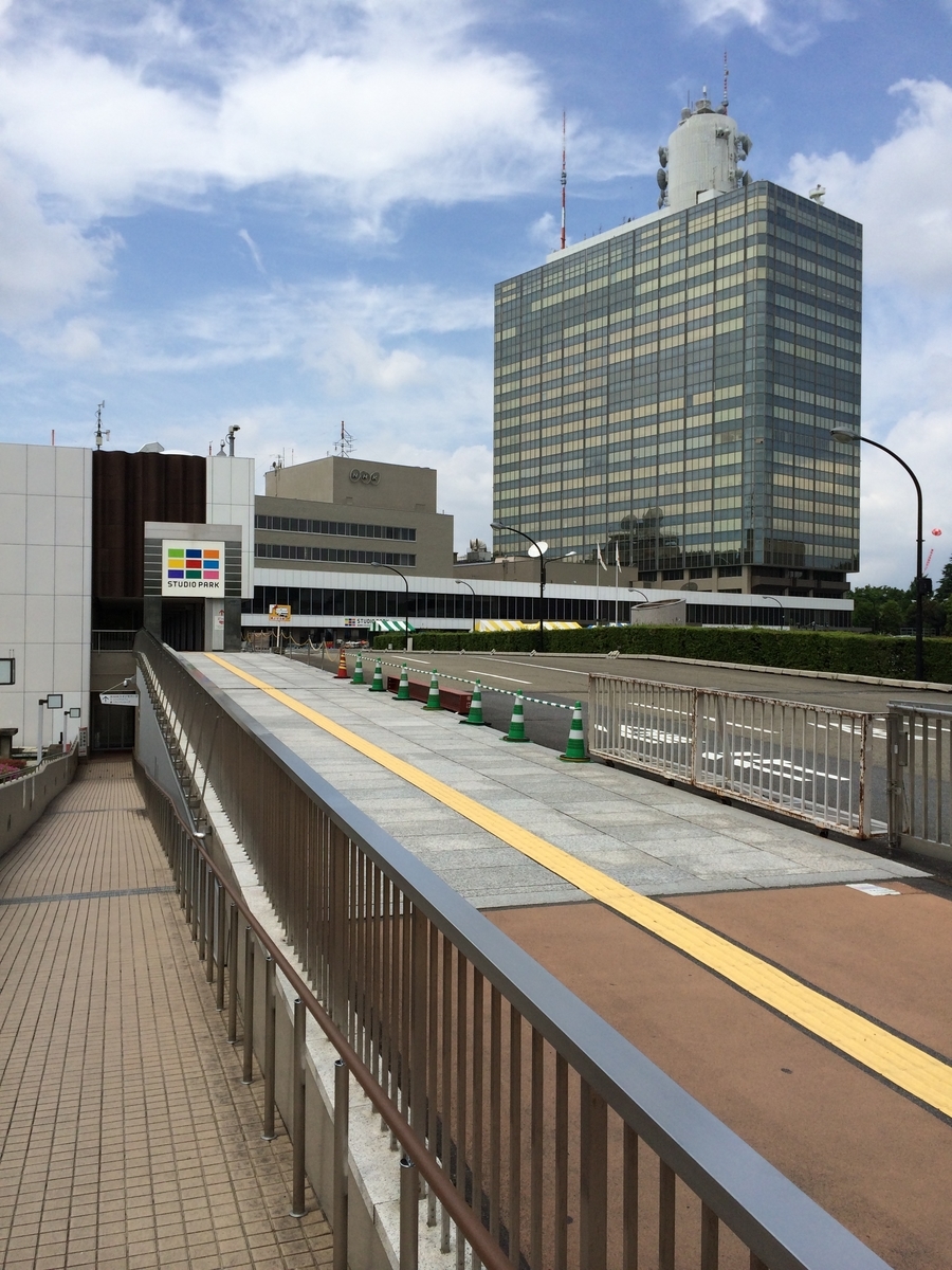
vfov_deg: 60.0
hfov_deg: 46.8
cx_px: 476
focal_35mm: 30
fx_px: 1100
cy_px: 635
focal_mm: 4.12
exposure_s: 1/3425
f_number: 2.2
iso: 40
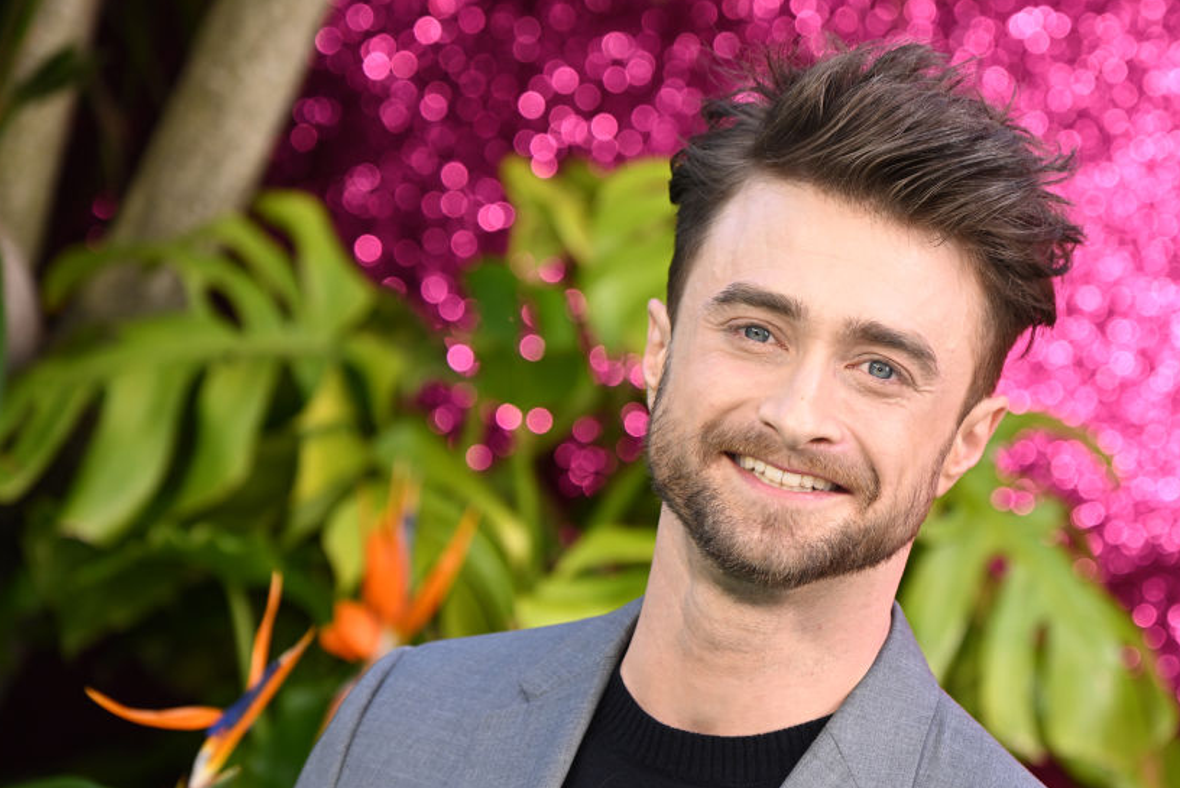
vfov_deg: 4.6
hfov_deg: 6.8
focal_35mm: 301
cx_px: 732
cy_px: 475
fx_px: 9871
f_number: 6.3
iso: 800
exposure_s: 1/320
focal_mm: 240
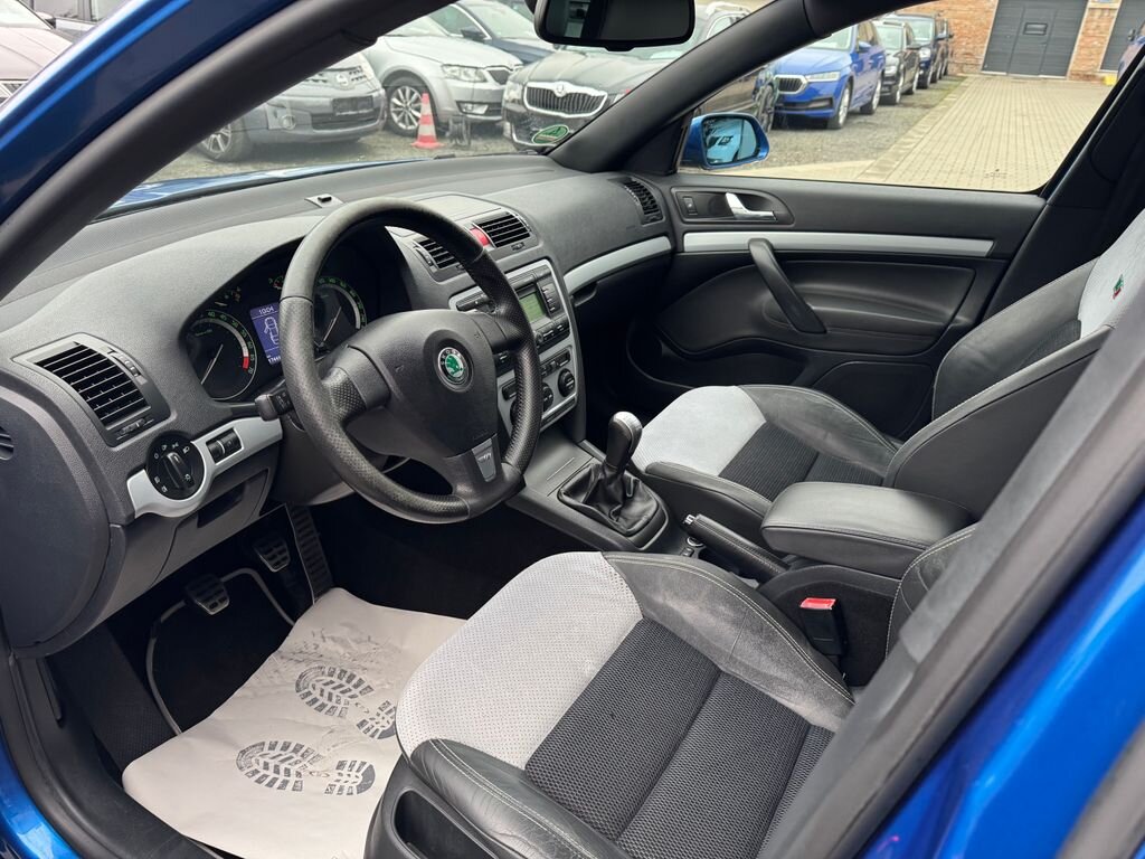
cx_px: 572
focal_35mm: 24
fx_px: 794
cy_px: 430
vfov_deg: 56.8
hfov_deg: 71.6
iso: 250
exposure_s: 1/60
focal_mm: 6.76
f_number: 1.78
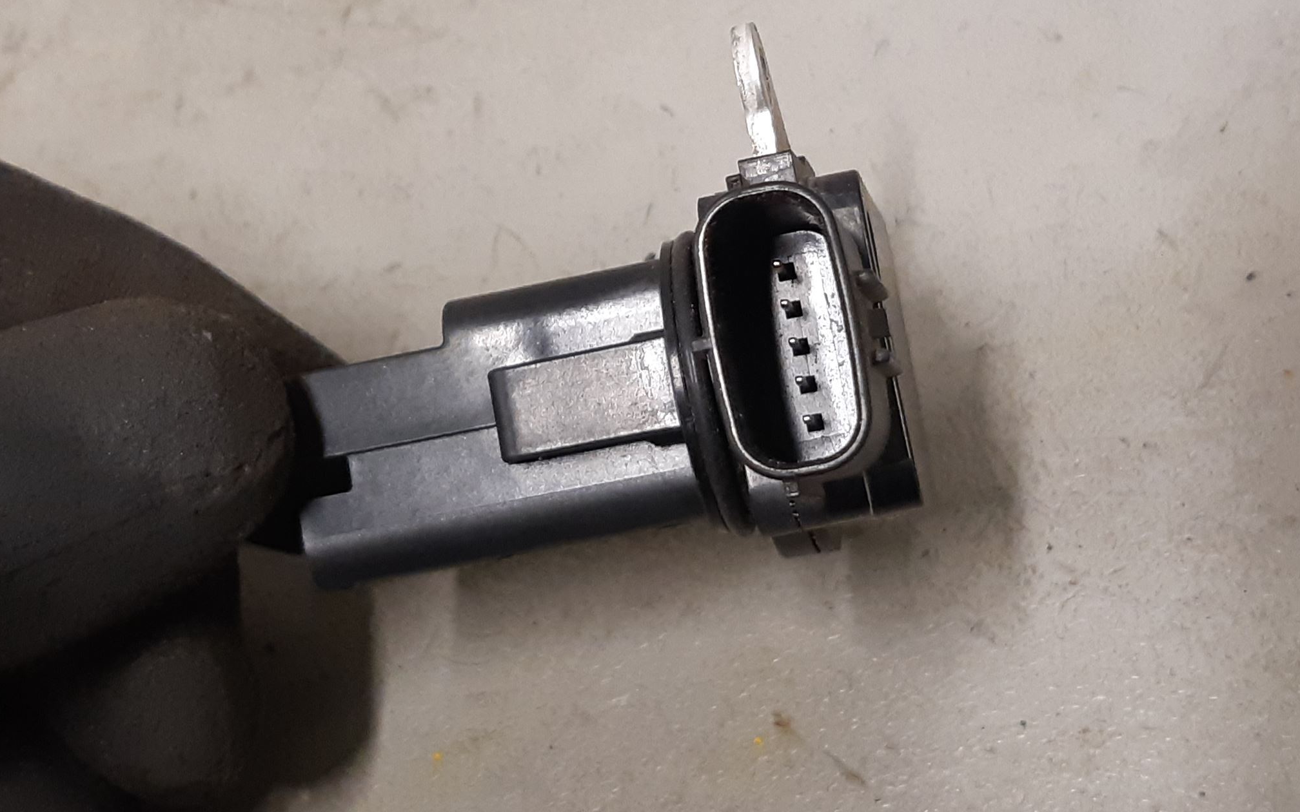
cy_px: 338
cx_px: 656
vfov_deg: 44.4
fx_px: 992
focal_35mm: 28
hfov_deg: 66.5
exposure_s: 1/50
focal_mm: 3.93
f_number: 1.7
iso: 200
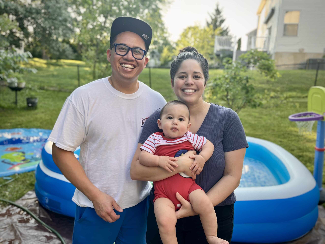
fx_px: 244
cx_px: 162
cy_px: 122
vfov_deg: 53.1
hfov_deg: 67.3
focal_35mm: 26
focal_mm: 5.1
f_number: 1.6
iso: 40
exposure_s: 1/181
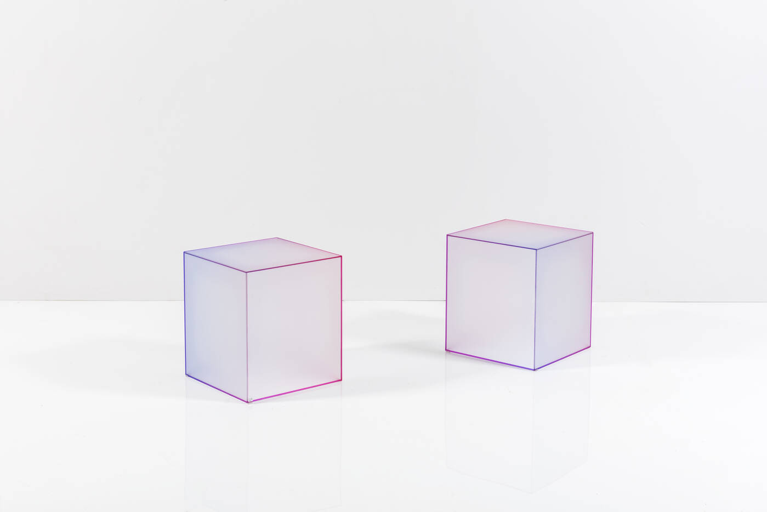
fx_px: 1321
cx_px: 384
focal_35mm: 62
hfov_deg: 32.4
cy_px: 256
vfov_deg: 21.9
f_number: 14
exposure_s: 1/200
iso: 100
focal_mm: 62
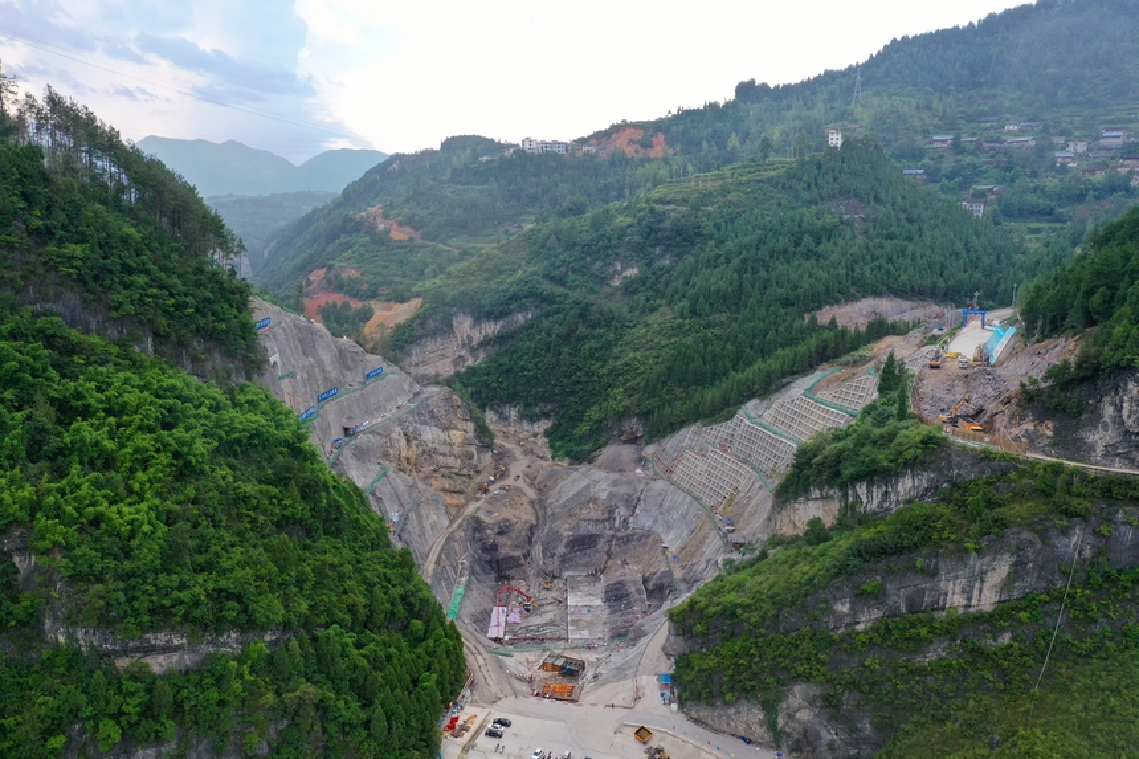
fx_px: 886
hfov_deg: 65.5
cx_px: 570
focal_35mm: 28
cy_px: 380
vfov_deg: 46.4
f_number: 6.3
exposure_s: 1/120
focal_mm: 10.26
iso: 100
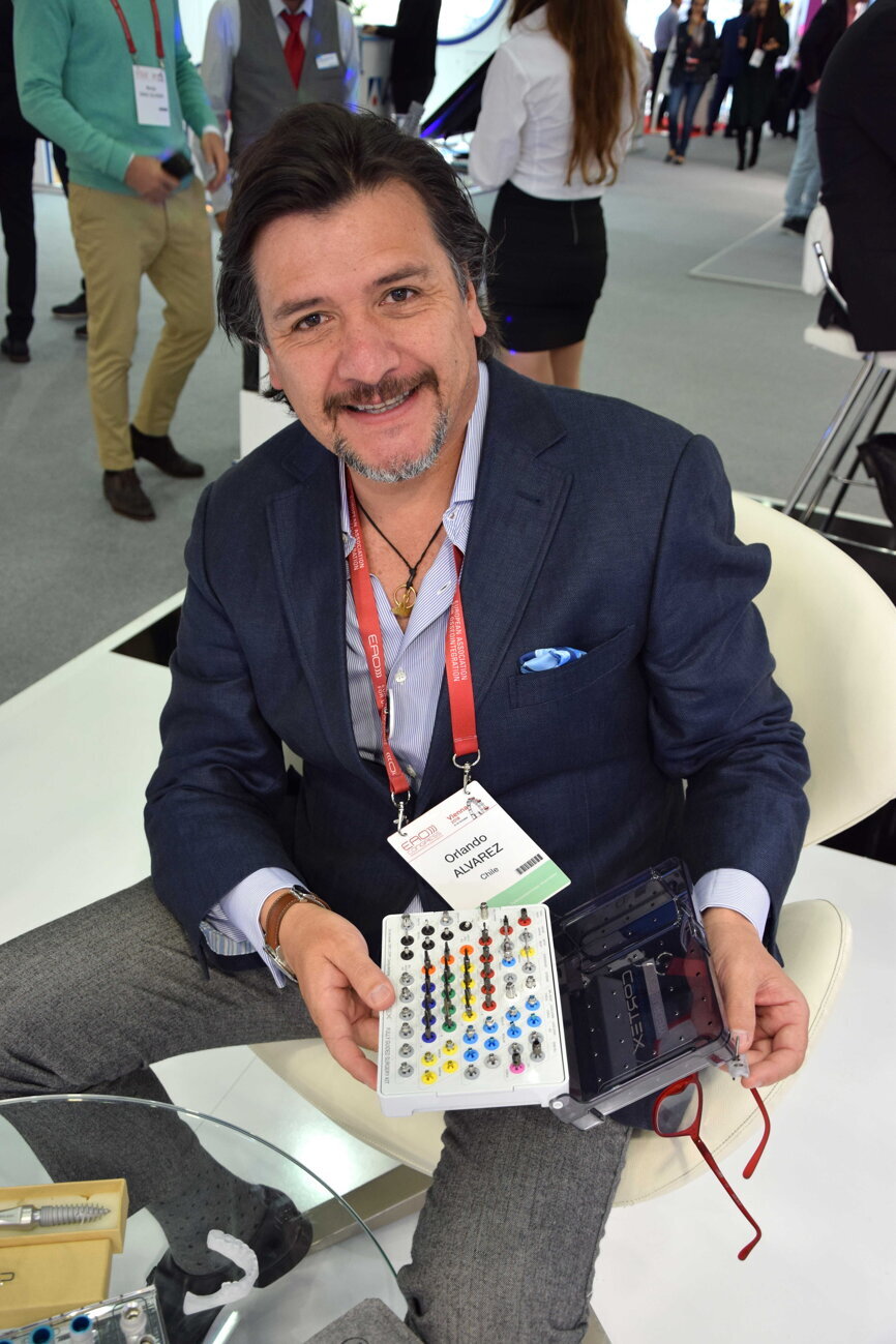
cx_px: 448
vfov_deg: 57.2
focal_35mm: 33
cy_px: 672
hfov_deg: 40.0
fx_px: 1232
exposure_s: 1/60
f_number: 3.8
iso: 400
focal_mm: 22
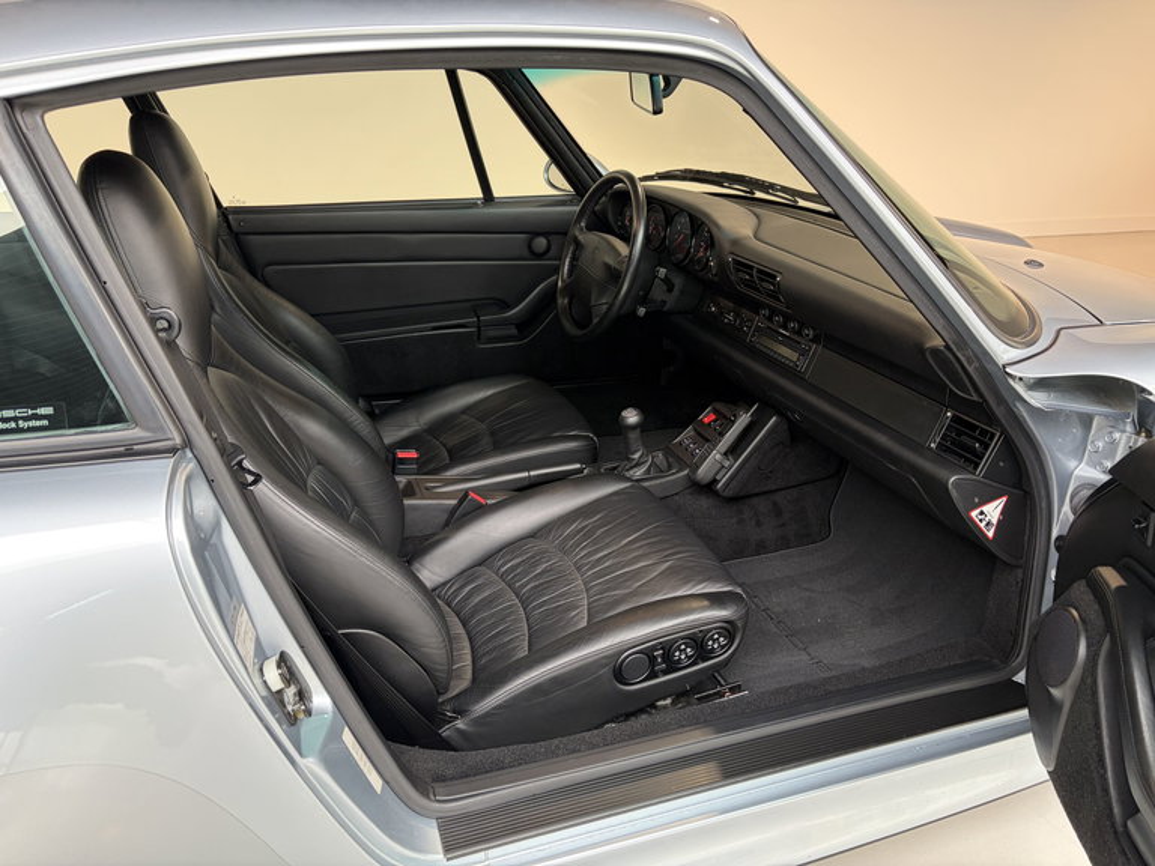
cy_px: 433
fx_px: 868
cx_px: 578
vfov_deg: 53.1
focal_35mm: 26
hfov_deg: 67.3
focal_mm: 5.96
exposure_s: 1/122
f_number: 1.6
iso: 125
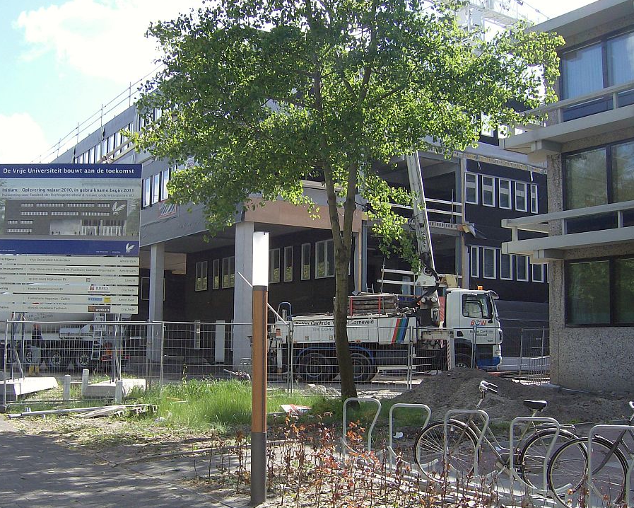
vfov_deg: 37.3
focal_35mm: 40
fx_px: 751
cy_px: 266
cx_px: 274
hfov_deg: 45.7
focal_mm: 6
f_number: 4.7
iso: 100
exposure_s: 1/320
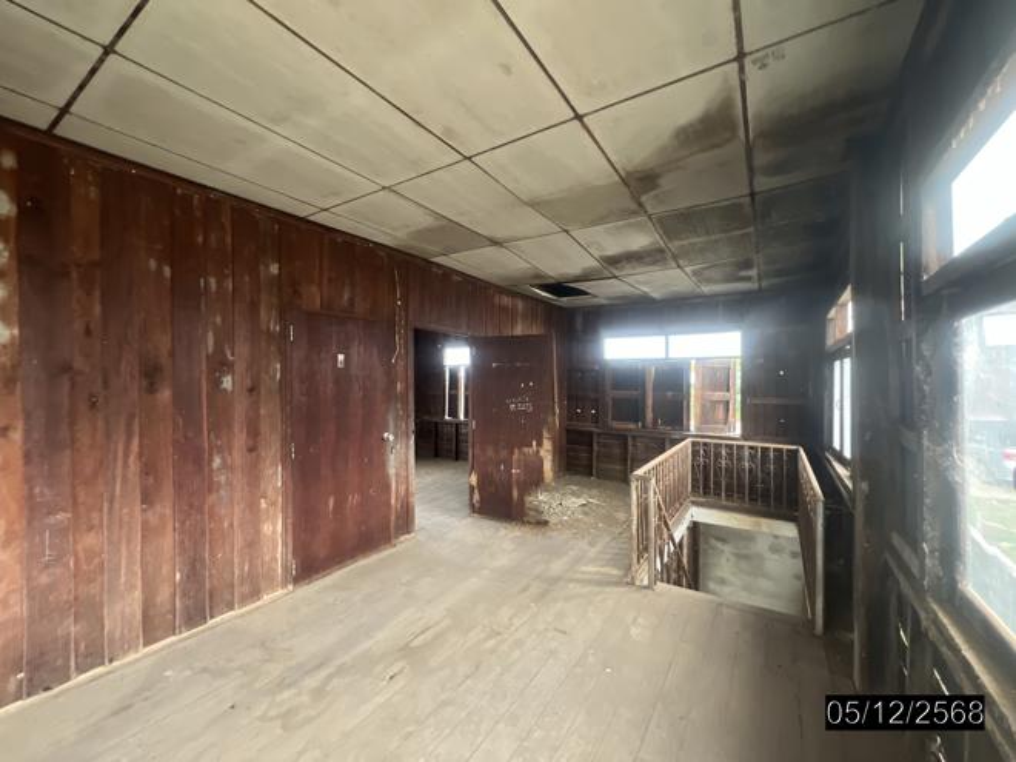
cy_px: 381
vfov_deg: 89.9
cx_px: 508
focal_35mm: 13
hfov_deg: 106.2
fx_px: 382
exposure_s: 1/87
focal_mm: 1.57
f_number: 1.8
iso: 250
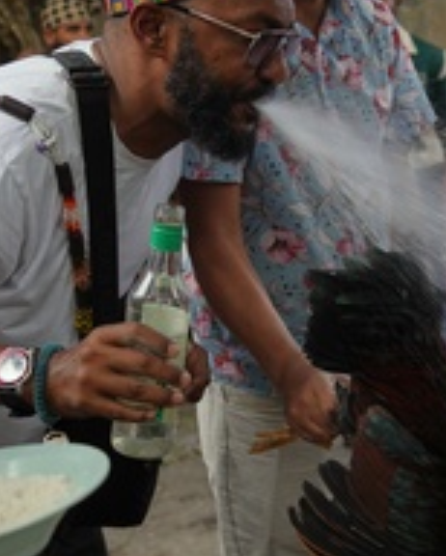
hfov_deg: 21.7
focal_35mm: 70
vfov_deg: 27.1
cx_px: 342
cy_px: 265
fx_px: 1153
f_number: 2.8
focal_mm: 28
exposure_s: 1/320
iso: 100
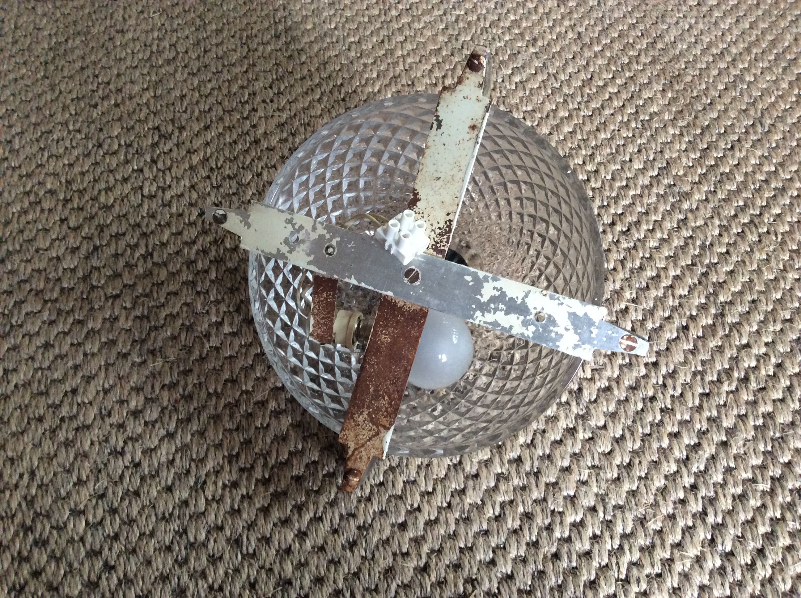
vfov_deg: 44.1
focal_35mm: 32
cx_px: 400
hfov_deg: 56.9
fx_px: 739
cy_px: 299
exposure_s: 1/25
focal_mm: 3.3
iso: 200
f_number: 2.4
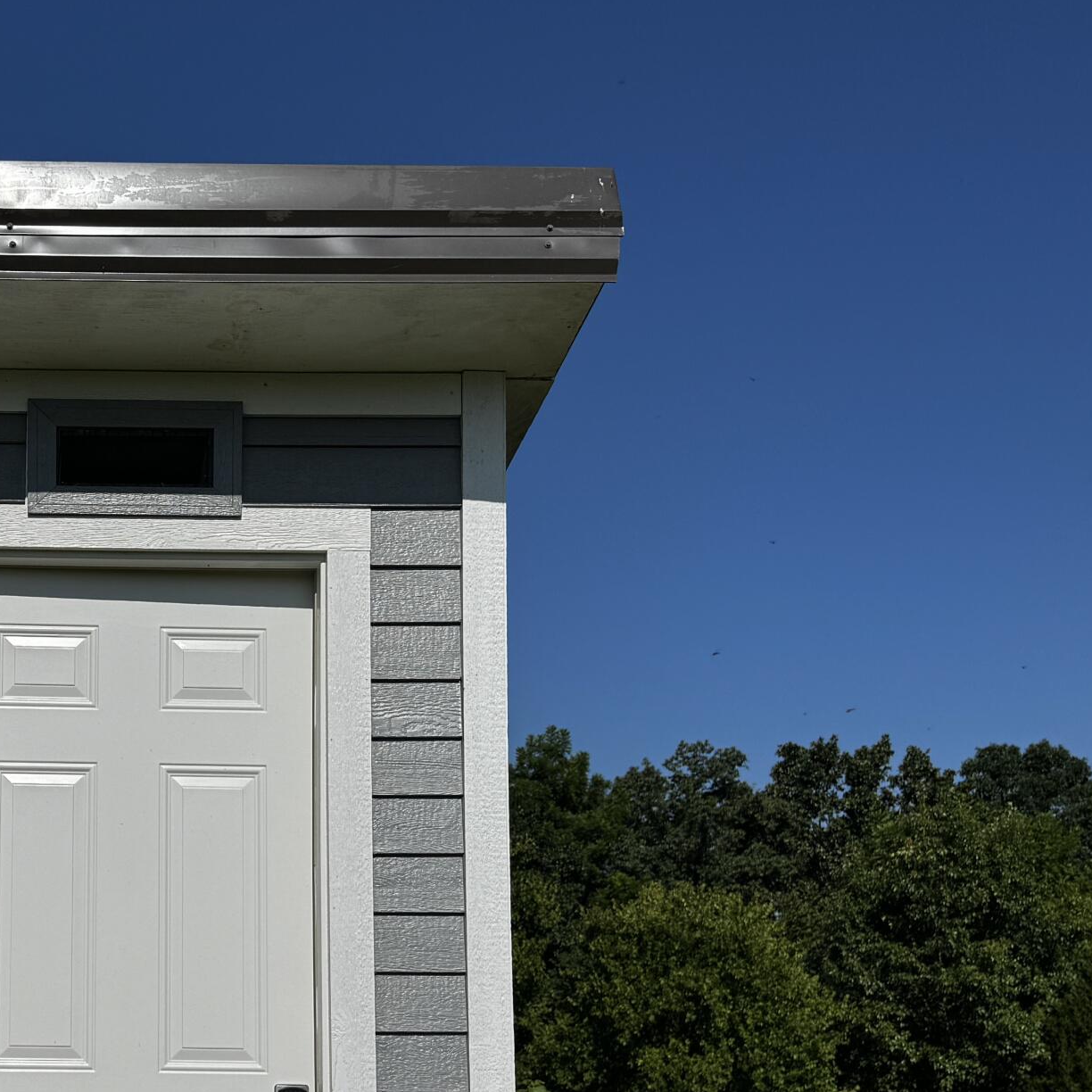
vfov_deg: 32.1
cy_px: 829
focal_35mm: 52
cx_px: 43
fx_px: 1856
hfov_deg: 30.8
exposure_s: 1/12346
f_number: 1.78
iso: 64
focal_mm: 6.76
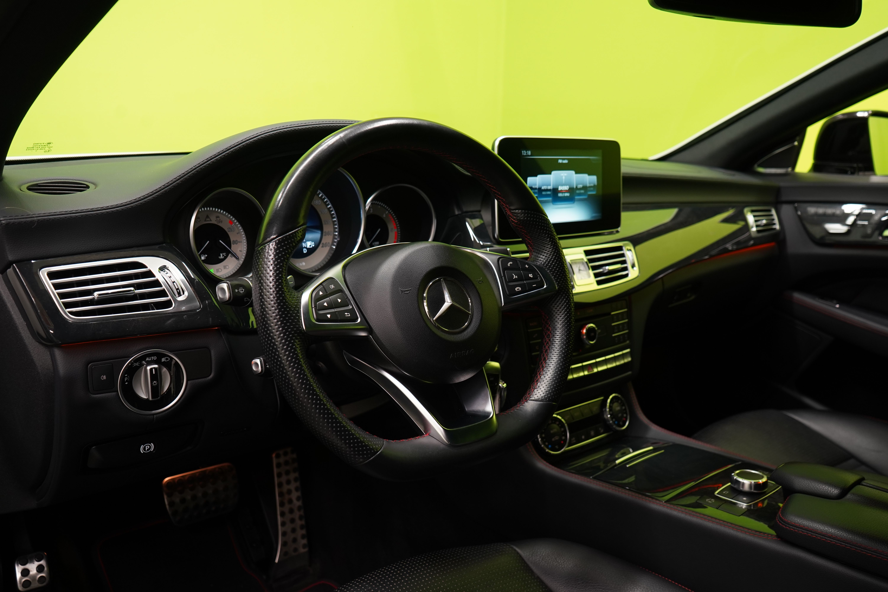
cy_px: 296
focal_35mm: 29
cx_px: 444
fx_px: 715
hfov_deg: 63.7
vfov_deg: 45.0
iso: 1000
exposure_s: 1/25
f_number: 5.6
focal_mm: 29
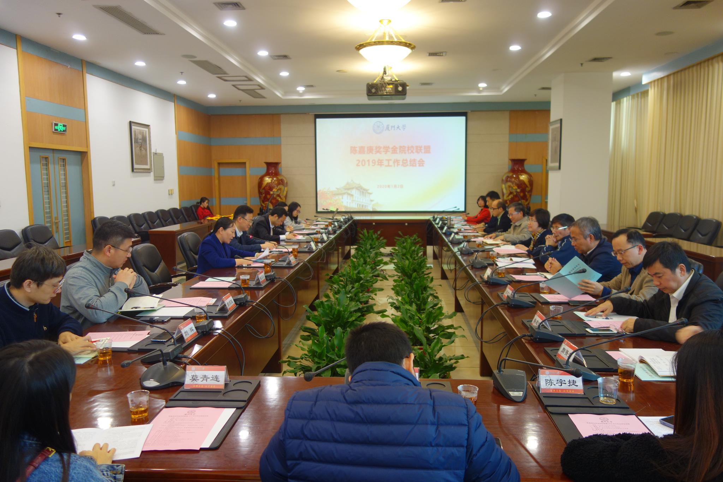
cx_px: 362
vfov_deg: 46.4
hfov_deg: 65.5
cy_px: 241
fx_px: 562
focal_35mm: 28
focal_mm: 10.4
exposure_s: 1/40
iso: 125
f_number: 1.8
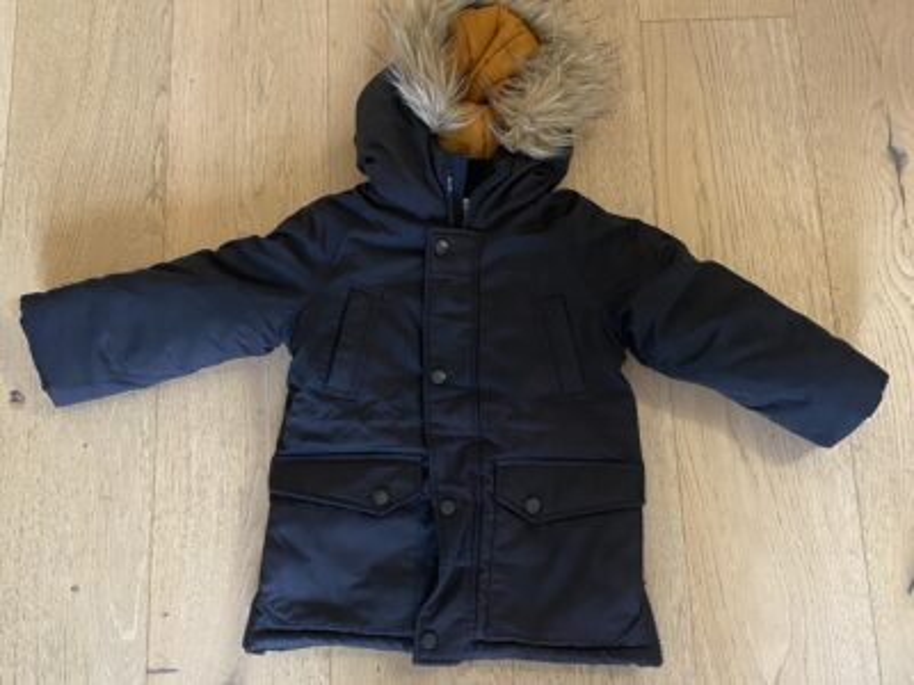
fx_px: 687
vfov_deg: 53.1
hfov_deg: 67.3
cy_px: 342
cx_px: 457
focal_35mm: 26
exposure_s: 1/50
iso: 250
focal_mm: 4.25
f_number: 1.8
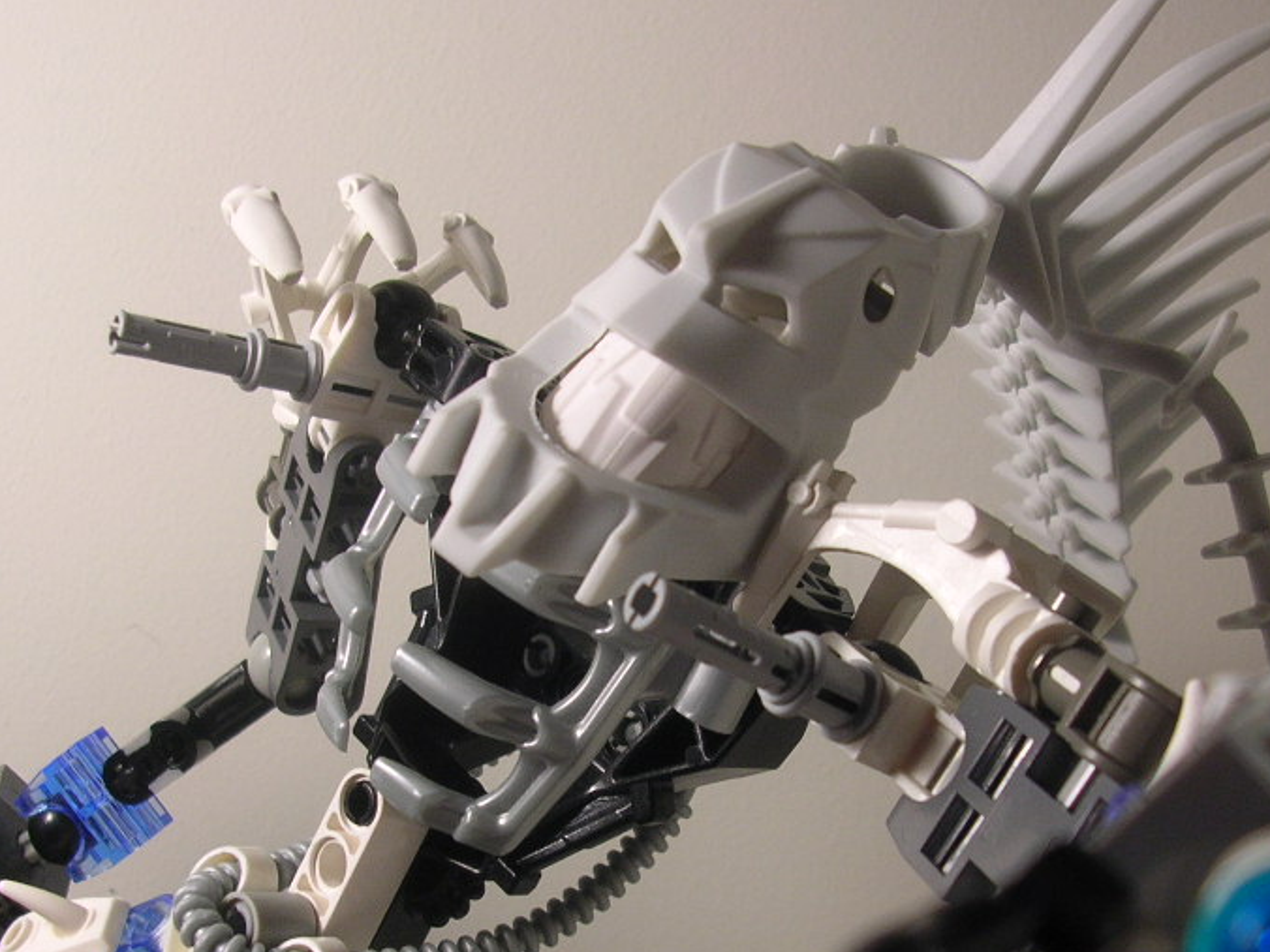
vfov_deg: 27.2
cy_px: 689
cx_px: 659
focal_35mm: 53
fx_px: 1944
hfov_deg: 36.2
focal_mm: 5.8
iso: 50
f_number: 2.8
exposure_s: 1/31.7
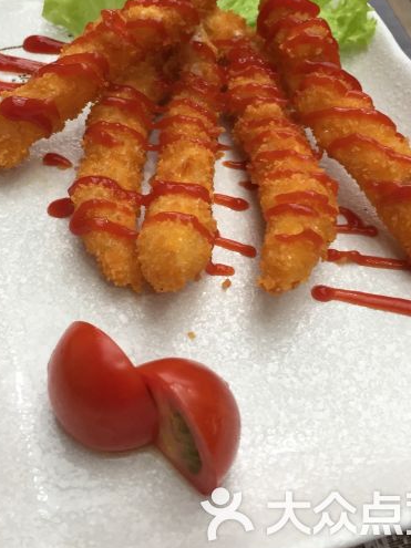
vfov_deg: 45.1
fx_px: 649
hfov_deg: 35.1
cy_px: 184
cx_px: 188
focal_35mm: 41
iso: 80
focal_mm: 4.15
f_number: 2.2
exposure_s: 1/30
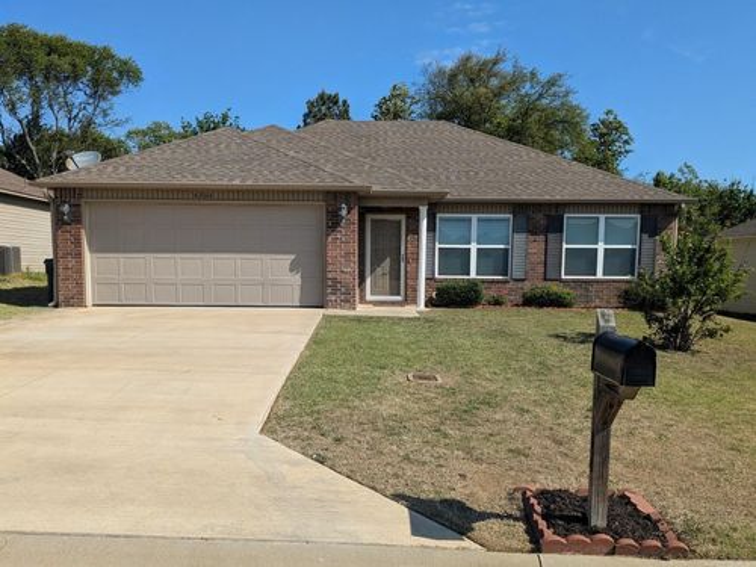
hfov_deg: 65.3
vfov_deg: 51.4
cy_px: 284
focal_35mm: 27
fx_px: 590
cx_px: 378
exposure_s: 1/3344
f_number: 1.73
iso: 59
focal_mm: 4.38
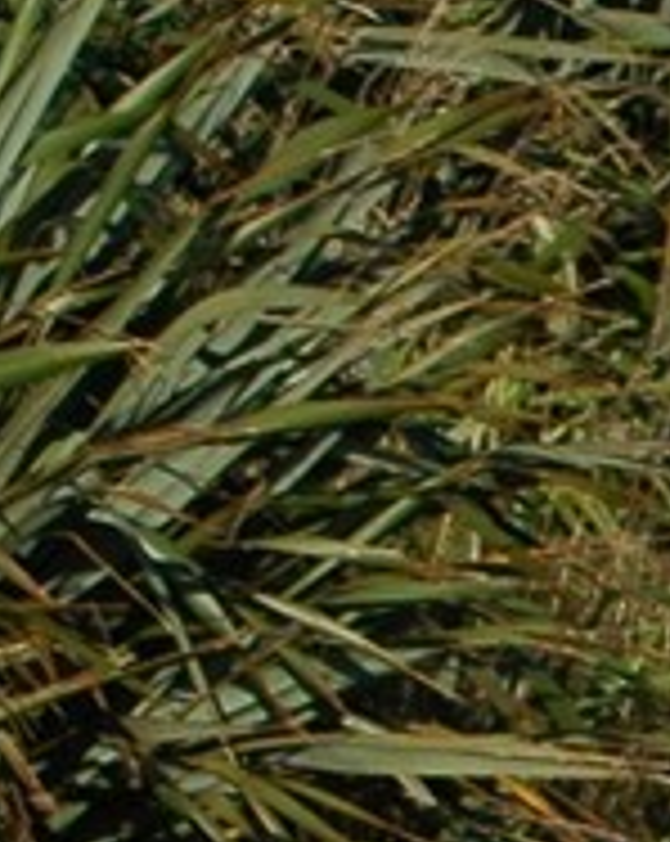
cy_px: 1770
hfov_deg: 2.4
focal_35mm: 634
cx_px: 3211
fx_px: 15753
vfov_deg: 3.0
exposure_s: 1/400
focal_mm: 56
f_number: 11
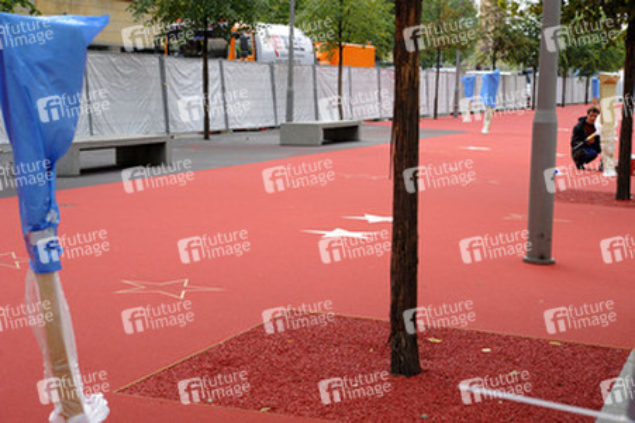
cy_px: 212
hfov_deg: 27.0
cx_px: 318
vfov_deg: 18.2
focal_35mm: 75
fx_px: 1322
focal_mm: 75
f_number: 9
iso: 500
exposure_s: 1/320
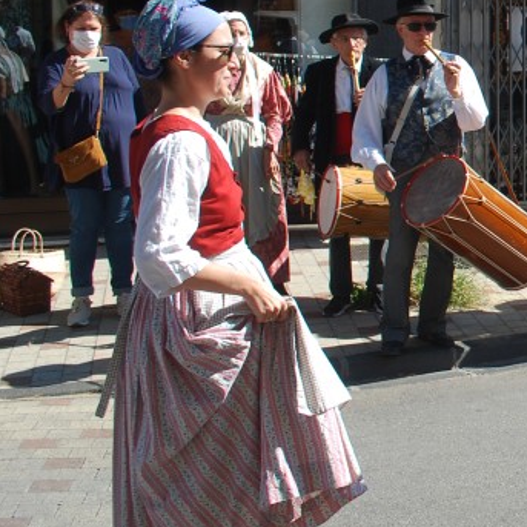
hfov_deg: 21.9
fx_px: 1154
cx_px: 764
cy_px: 93
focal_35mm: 67
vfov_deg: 25.2
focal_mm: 18
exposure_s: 1/160
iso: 100
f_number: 6.3
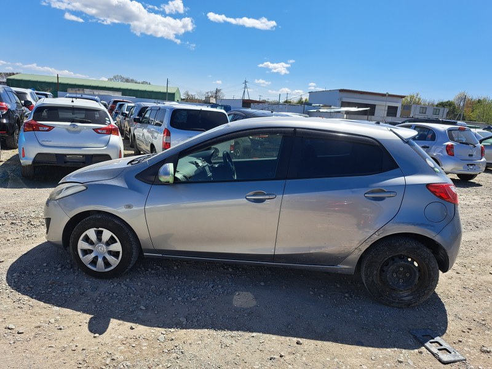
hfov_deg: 71.6
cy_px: 184
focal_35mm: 24
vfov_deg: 56.8
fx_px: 341
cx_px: 246
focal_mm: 5.23
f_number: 1.8
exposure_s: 1/1511
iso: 50
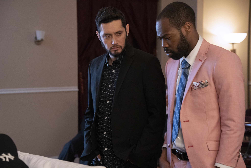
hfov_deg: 23.9
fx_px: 593
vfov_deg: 16.1
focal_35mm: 85
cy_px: 84
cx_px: 126
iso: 12800
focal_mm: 85
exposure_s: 1/160
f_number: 5
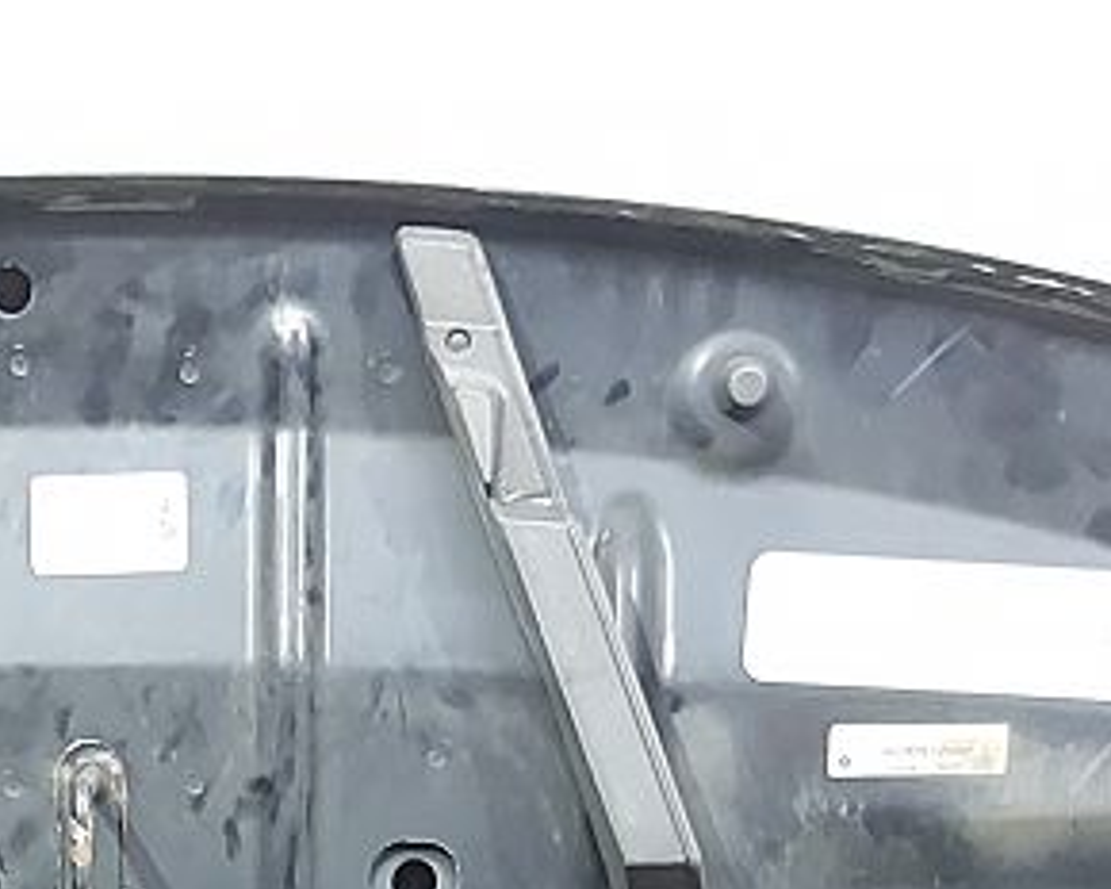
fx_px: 3683
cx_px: 167
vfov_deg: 12.1
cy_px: 1816
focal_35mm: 112
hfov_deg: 17.0
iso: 250
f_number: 1.8
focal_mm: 5.23
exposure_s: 1/25
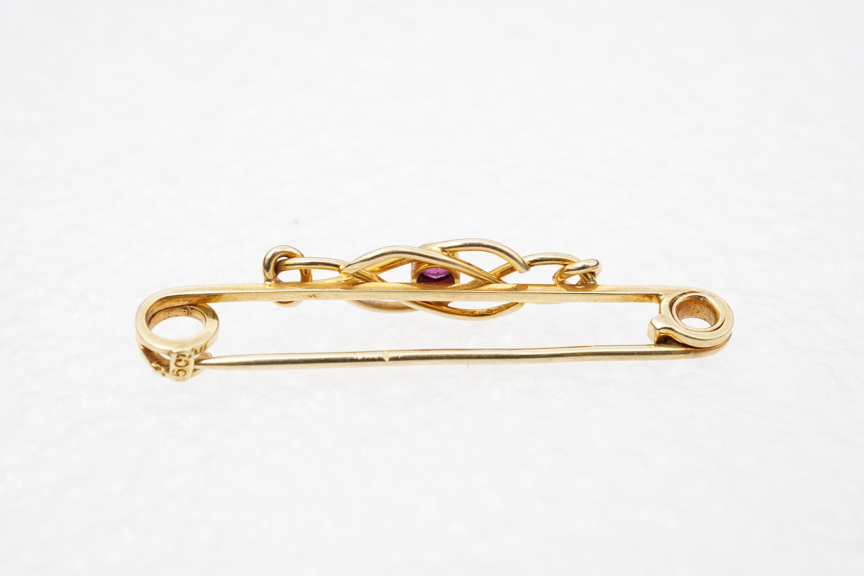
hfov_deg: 43.6
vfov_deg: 29.9
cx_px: 432
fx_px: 1080
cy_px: 288
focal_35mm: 45
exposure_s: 1/125
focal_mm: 30
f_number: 16
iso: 500
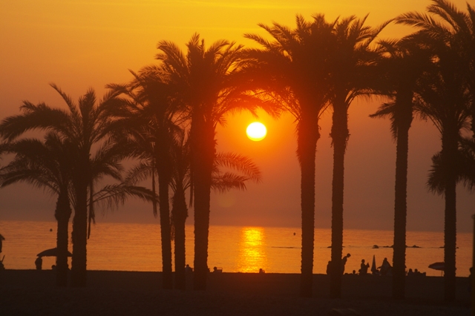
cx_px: 238
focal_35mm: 165
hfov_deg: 12.5
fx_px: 2176
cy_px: 158
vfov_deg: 8.3
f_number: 6.7
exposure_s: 1/350
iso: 200
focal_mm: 110
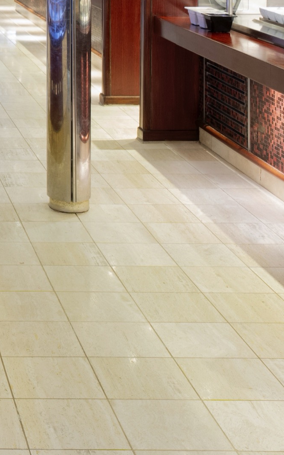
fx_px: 1041
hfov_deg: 14.6
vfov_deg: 22.7
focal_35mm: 84
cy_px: -92
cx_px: -132
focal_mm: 22
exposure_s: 2
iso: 400
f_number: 11
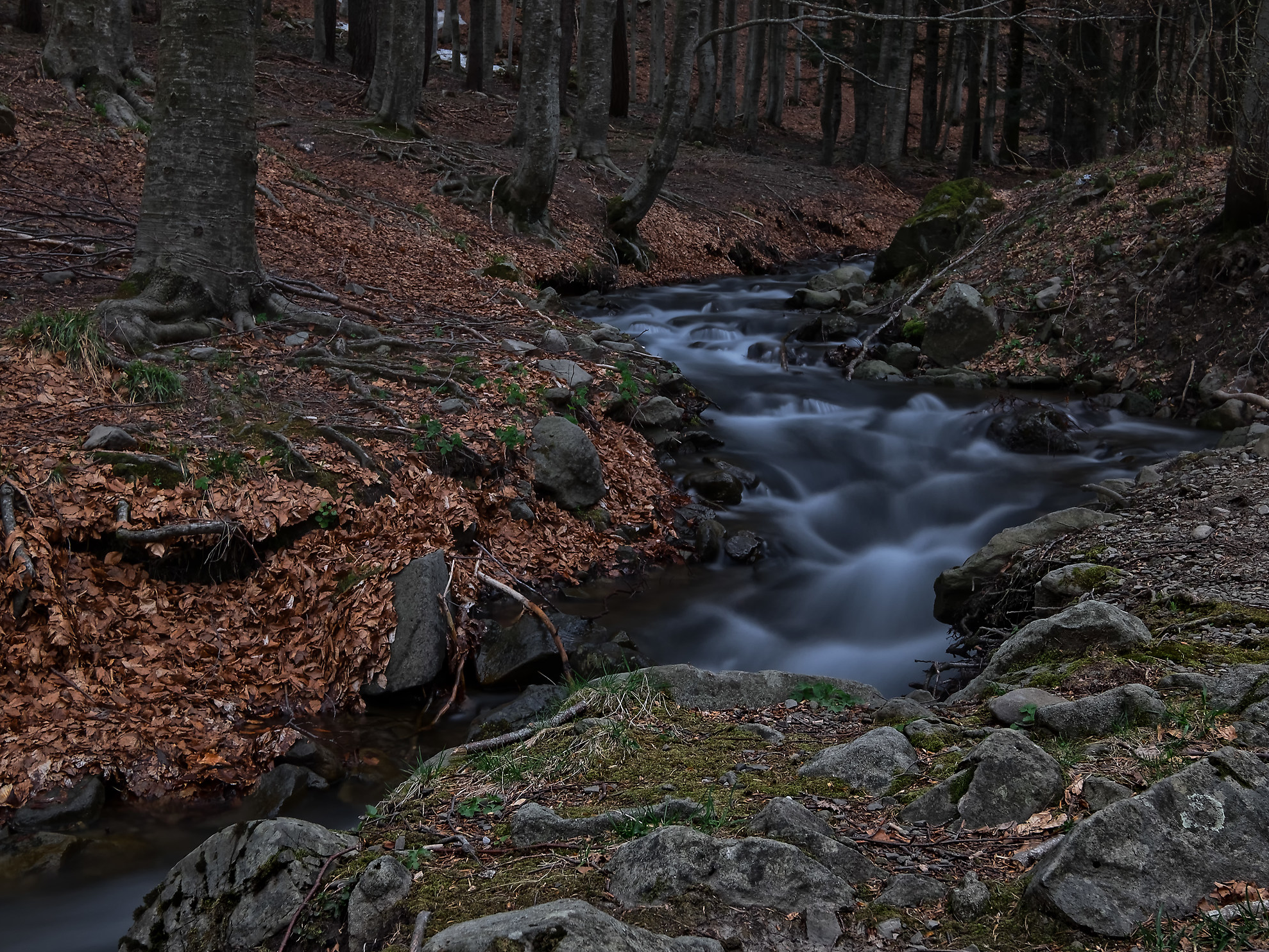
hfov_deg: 44.8
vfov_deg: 34.3
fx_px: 1540
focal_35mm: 42
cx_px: 610
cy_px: 483
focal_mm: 24
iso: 200
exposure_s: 9
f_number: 11
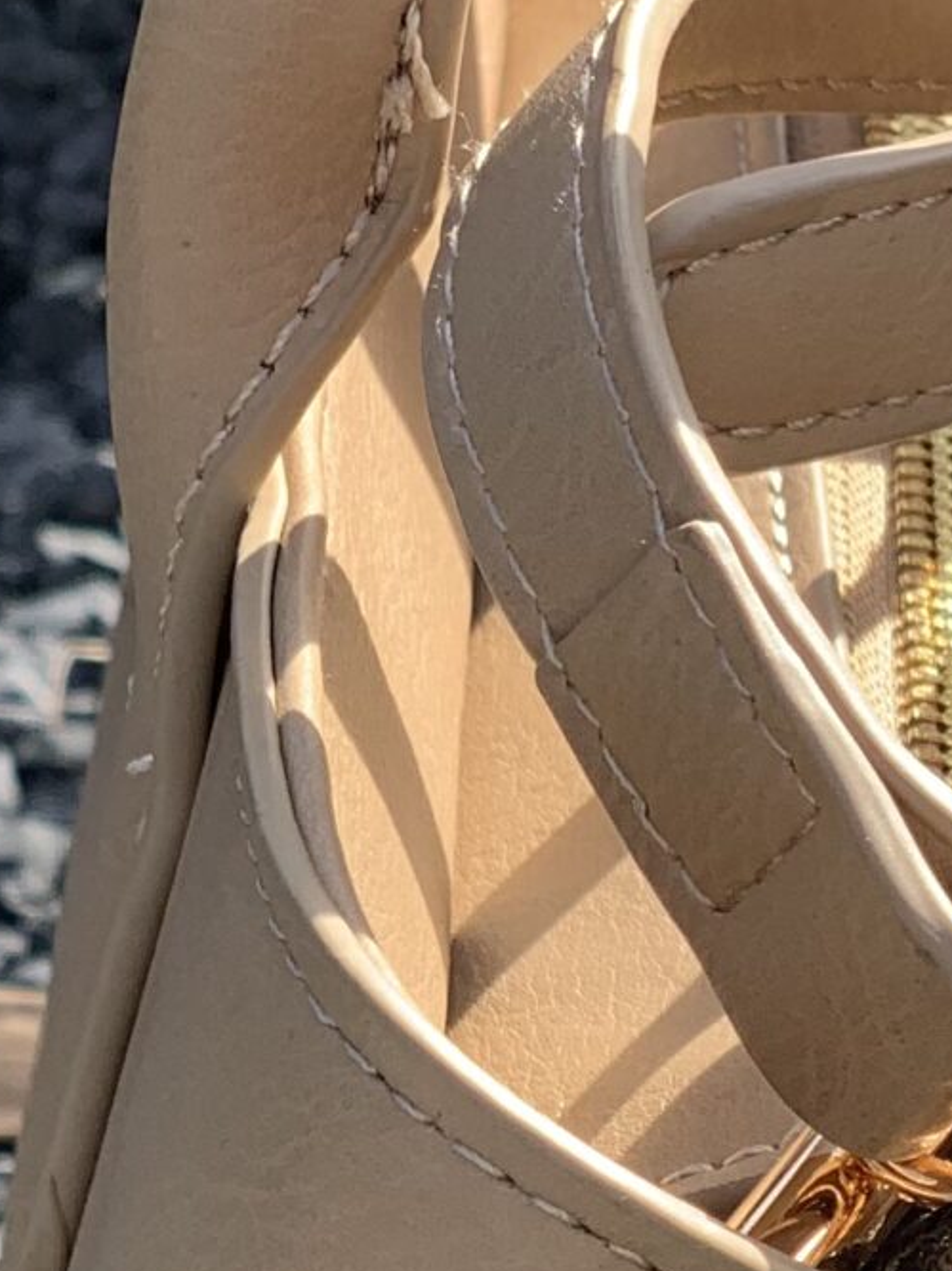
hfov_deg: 7.4
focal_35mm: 200
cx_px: 1072
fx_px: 7338
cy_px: 1847
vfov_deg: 9.6
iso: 16
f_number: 2.4
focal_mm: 6
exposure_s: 1/236
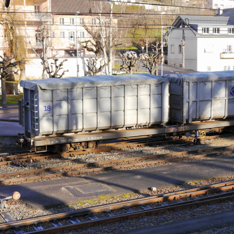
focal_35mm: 67
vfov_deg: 25.7
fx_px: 512
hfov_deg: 25.6
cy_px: 117
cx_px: 150
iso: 160
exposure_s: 1/200
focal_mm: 28
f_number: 6.3
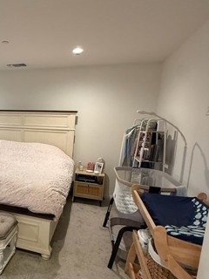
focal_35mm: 28
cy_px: 154
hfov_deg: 43.5
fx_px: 225
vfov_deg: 63.3
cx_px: 6
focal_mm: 2.22
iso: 250
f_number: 2.2
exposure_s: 1/60
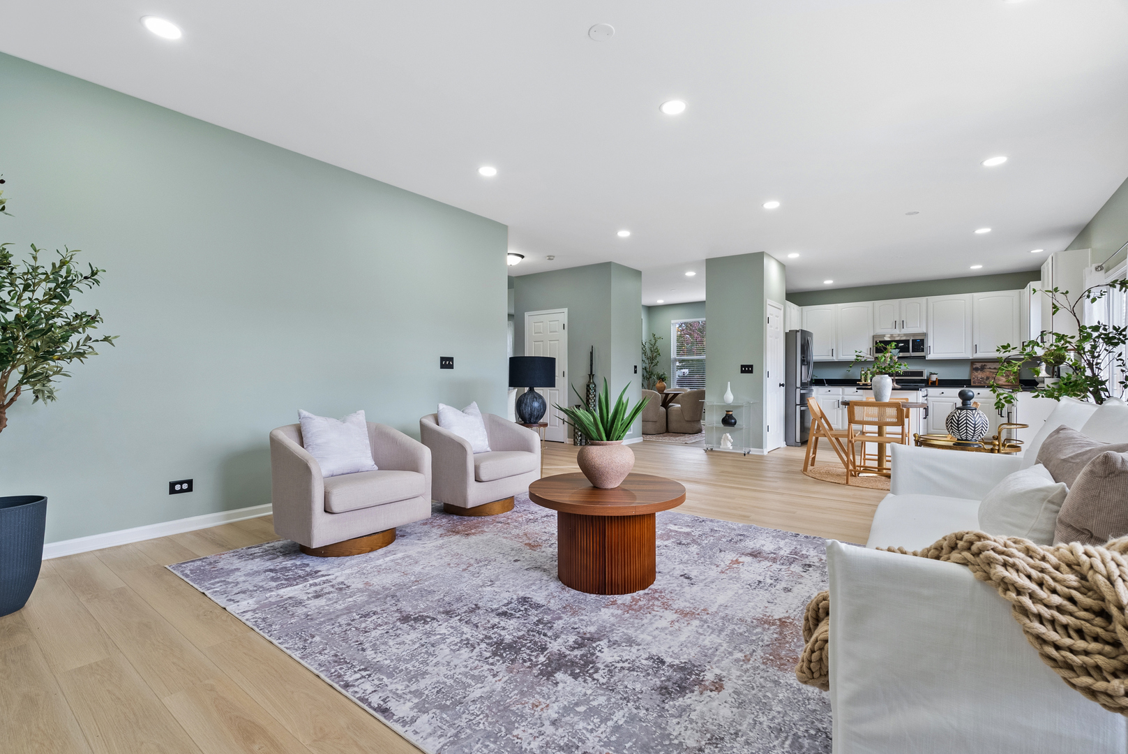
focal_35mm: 16
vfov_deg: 73.8
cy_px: 377
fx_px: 502
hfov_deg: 96.7
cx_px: 564
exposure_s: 1/2
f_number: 8
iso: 640
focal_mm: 16
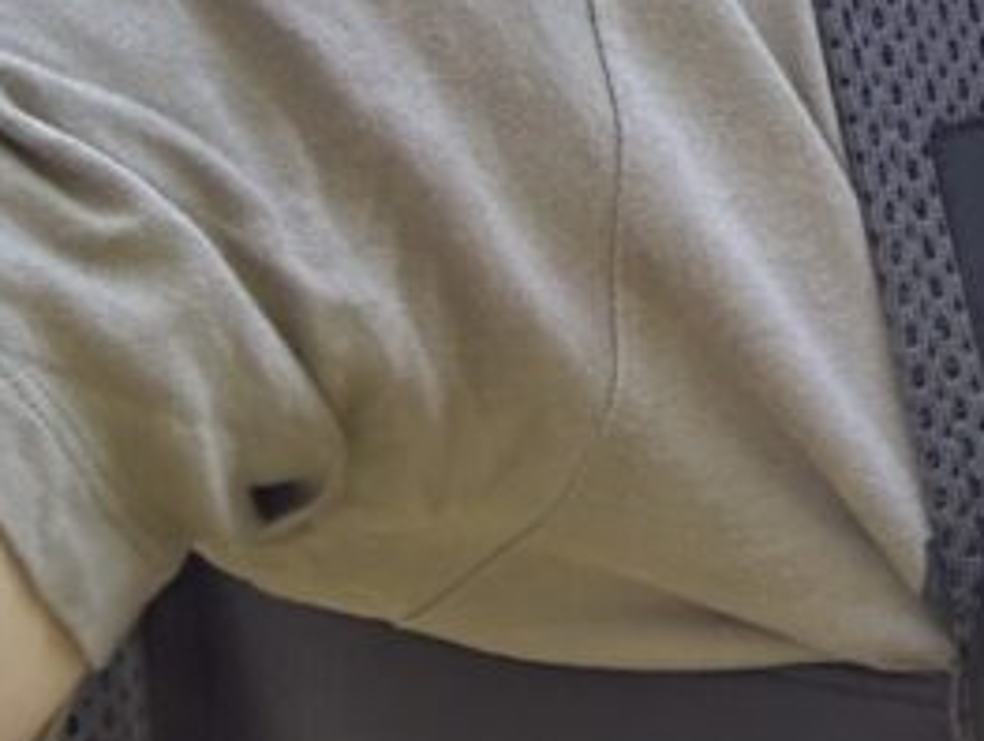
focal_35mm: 103
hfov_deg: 14.9
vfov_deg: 12.2
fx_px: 2932
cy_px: -900
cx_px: 2077
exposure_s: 1/162
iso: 32
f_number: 1.9
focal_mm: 2.69
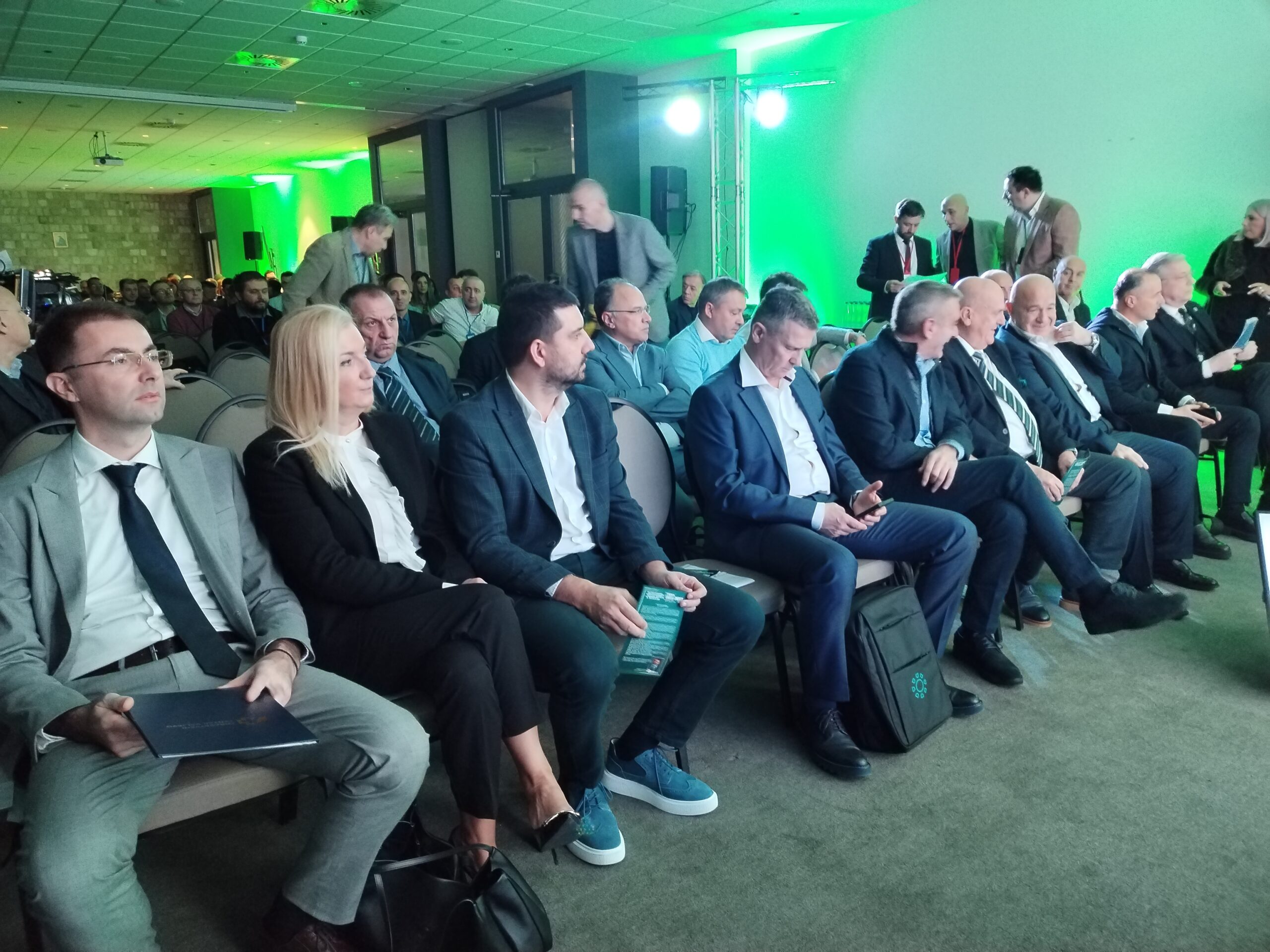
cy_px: 476
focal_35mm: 26
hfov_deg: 67.3
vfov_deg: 53.1
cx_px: 635
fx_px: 954
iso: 816
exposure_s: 1/25
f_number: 1.8
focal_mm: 4.75
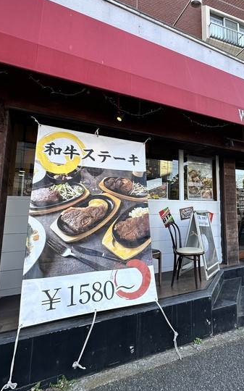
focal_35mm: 22
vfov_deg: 79.5
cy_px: 178
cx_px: 174
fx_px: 234
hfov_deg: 53.2
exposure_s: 1/127
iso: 40
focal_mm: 2.22
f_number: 2.2
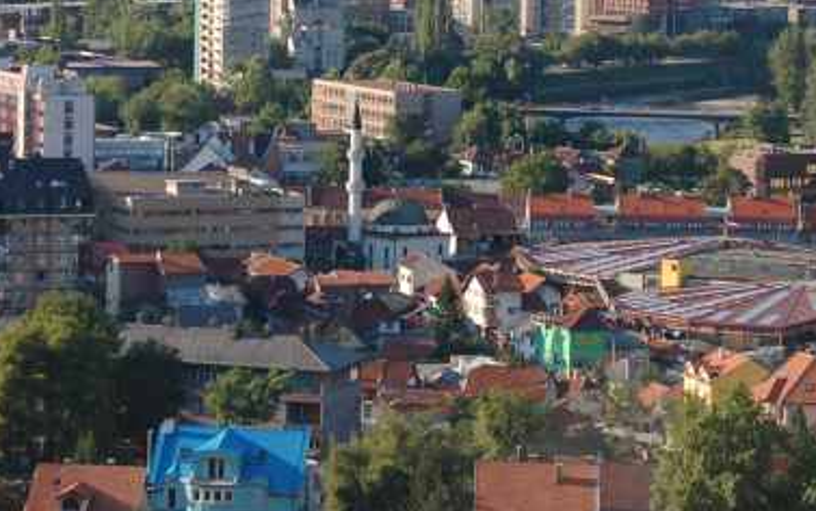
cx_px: 338
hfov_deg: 11.8
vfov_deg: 7.3
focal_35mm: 178
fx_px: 3962
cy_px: -15
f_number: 7.1
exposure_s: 1/1000
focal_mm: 55
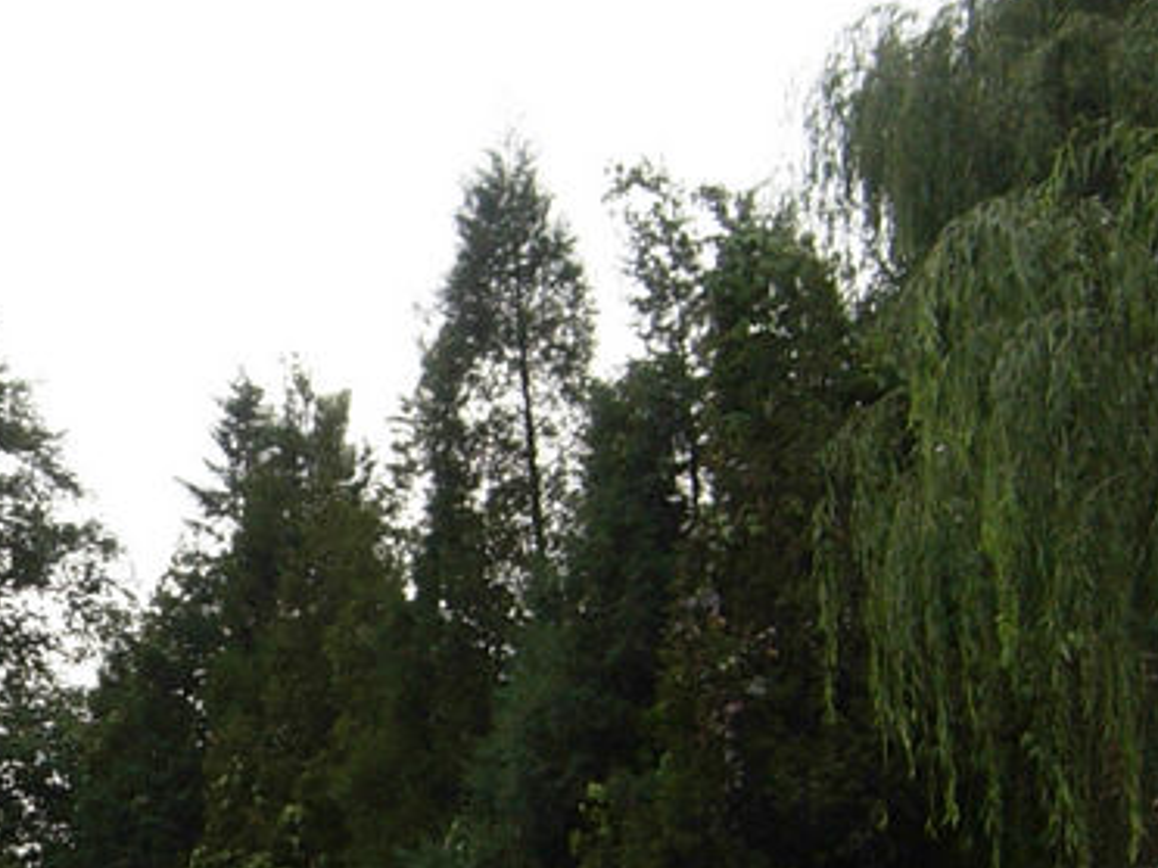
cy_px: 782
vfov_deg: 10.2
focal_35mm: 145
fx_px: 4851
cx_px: -53
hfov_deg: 13.4
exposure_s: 1/58.6
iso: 50
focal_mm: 7.5
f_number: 2.7
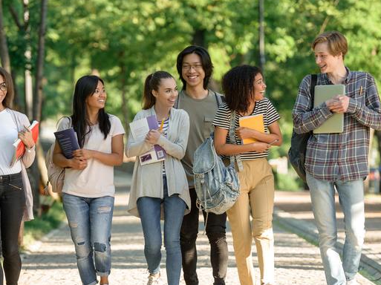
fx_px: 2750
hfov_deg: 7.9
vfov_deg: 5.9
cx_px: 166
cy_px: 162
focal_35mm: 250
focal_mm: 185
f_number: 4
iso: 400
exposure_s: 1/250
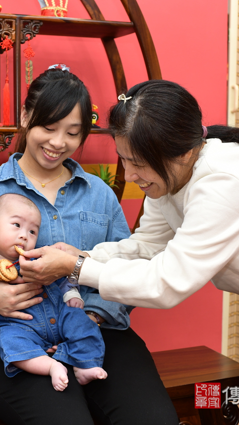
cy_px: 215
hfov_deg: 21.3
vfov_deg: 37.2
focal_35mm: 56
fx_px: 631
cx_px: 62
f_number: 4.5
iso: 800
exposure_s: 1/200
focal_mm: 35
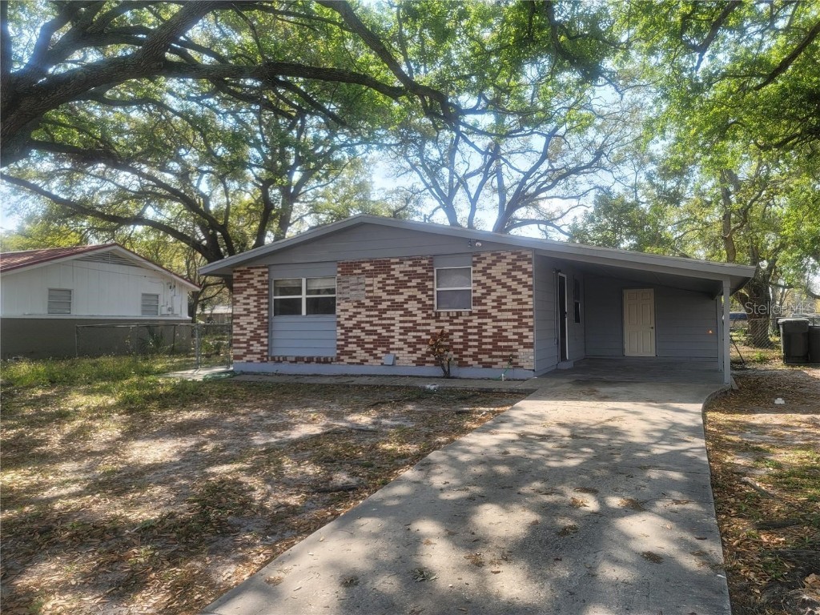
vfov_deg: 54.9
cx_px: 410
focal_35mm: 25
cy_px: 308
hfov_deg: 69.4
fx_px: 592
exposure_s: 1/380
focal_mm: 7
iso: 20
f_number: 1.8
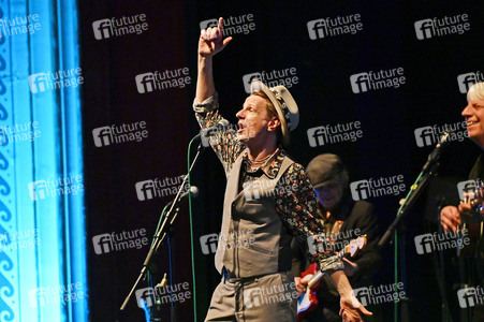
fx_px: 2687
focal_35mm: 200
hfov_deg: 10.3
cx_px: 242
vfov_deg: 6.9
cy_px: 161
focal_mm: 200
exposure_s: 1/250
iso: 10000
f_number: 2.8
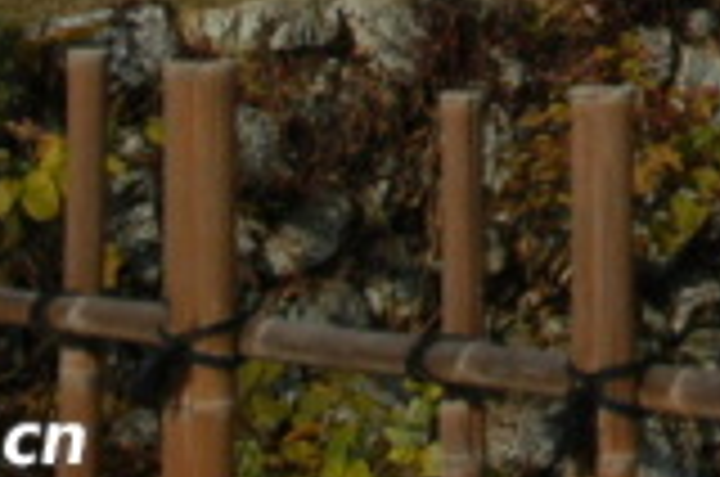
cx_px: 1440
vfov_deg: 4.0
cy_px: -1015
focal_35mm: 327
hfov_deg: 6.1
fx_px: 6527
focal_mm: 34
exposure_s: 1/500
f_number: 11
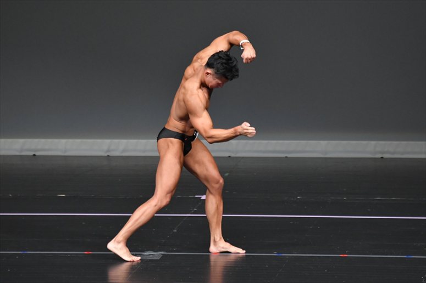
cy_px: 142
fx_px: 4435
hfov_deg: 5.5
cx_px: 213
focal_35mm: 375
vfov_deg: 3.7
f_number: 5.6
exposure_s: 1/400
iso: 4000
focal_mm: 250
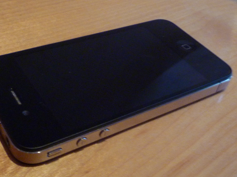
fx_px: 287
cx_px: 102
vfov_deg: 34.3
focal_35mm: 42
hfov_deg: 44.7
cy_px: 96
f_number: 3.3
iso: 400
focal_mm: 5.2
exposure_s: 1/8
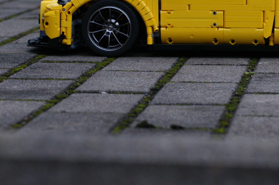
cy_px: 26
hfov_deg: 11.7
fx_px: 1363
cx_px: 207
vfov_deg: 7.8
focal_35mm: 176
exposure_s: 1/200
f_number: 6.3
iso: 400
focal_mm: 60
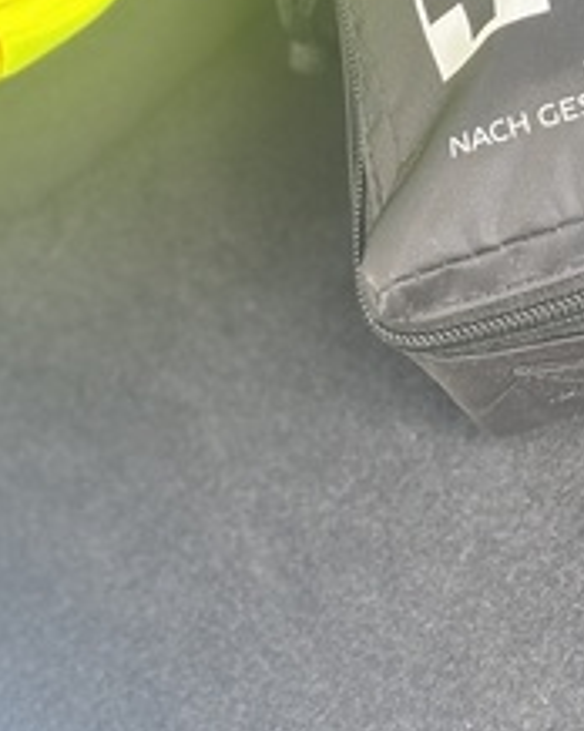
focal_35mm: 140
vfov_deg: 13.4
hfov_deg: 11.0
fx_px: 3029
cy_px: -174
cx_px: 426
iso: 50
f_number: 1.6
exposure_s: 1/73
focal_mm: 5.96
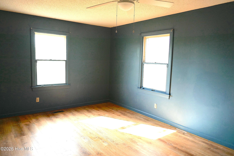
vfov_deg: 51.3
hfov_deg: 71.5
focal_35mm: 25
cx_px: 117
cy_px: 78
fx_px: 162
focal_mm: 9.1
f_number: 2.8
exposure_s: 1/200
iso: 125
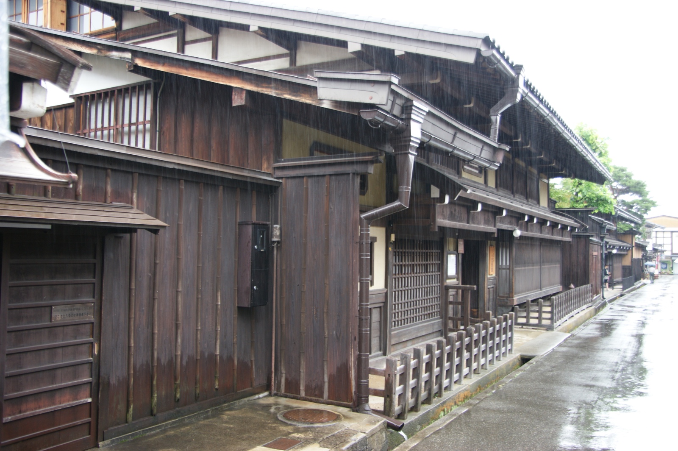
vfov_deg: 39.9
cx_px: 339
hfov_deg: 57.3
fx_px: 621
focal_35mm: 33
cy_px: 226
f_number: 4
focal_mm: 22
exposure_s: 1/40
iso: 200
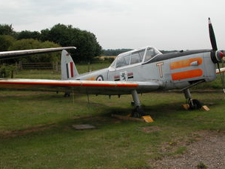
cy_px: 63
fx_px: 299
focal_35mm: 46
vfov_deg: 31.4
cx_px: 110
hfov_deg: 41.2
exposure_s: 1/322
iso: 100
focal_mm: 8.9
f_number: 7.1
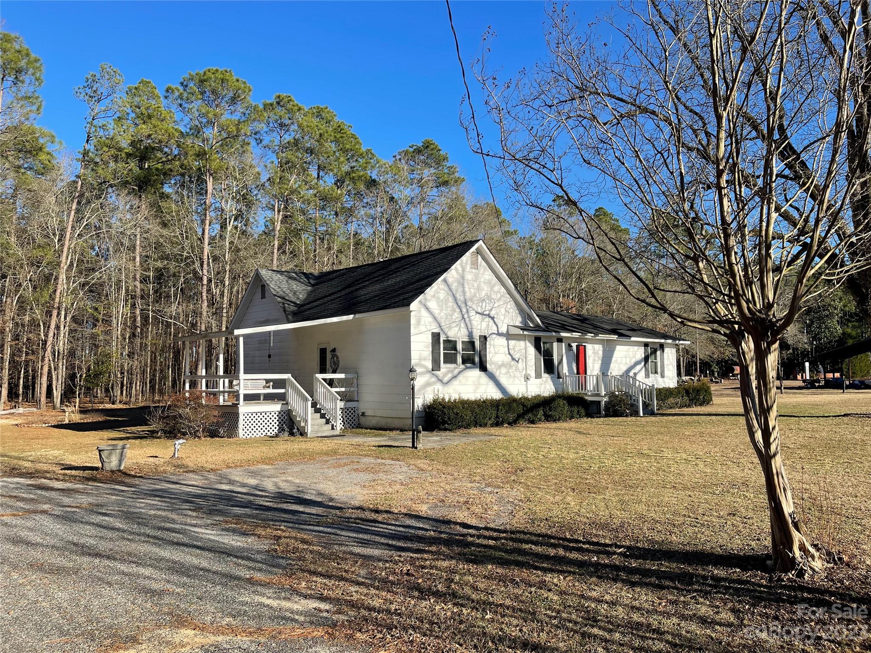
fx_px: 629
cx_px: 436
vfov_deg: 54.9
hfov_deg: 69.4
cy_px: 326
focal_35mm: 25
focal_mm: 5.1
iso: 32
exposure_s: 1/2247
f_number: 1.6
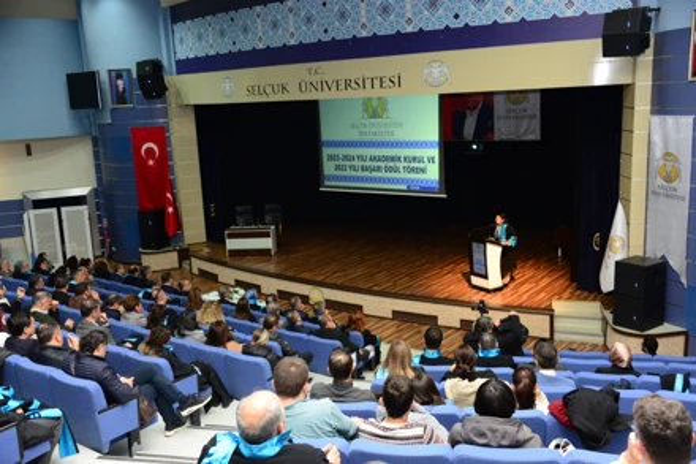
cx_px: 348
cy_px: 232
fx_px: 696
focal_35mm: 36
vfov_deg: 36.8
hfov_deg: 53.1
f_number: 4
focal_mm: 36
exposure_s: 1/80
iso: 1600
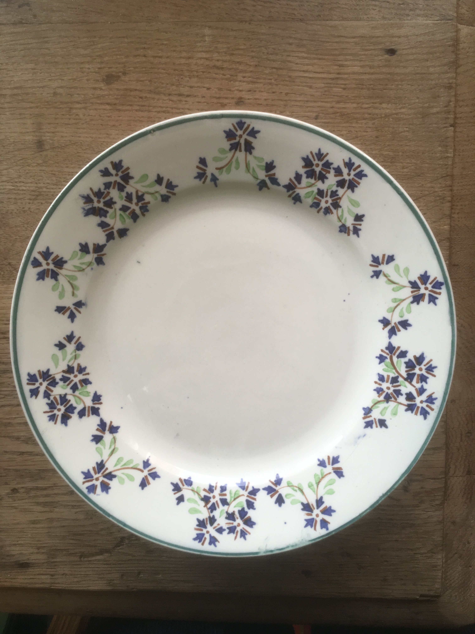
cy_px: 317
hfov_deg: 48.2
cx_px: 238
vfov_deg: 61.7
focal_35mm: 29
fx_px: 531
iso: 40
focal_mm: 4.15
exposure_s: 1/100
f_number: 2.2
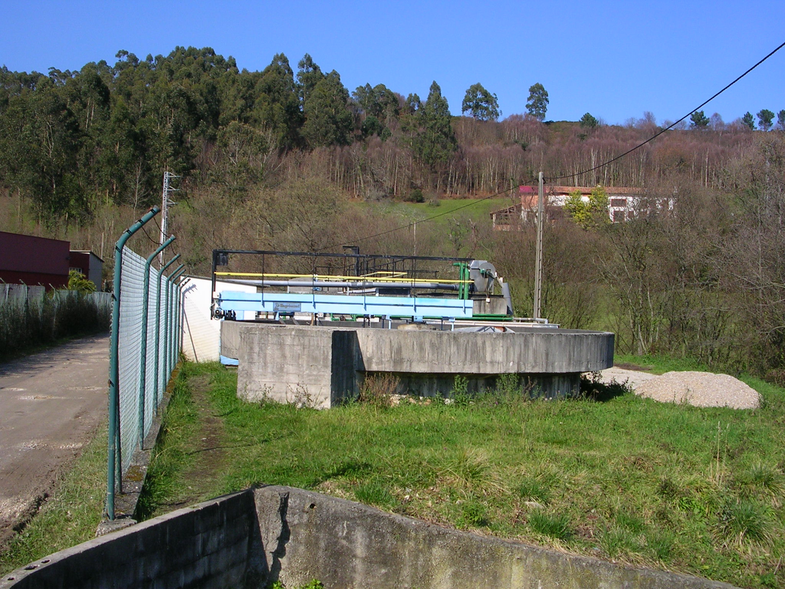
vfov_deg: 37.7
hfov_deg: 49.0
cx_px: 392
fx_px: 862
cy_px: 294
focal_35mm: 38
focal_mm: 5.8
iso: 50
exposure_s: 1/331
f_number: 5.6
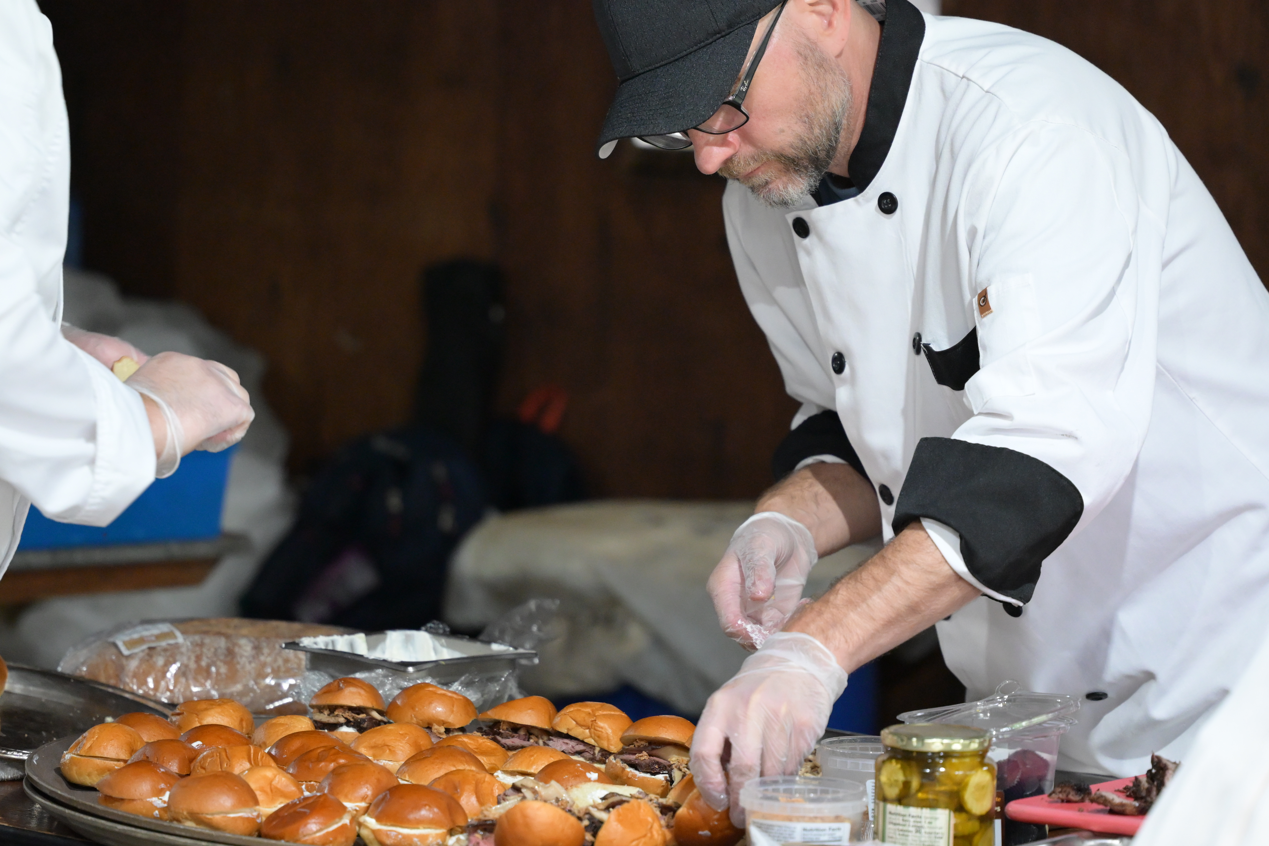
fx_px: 5551
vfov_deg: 8.7
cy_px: 423
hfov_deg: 13.0
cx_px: 634
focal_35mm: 158
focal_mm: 105
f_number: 2.8
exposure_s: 1/60
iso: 3600
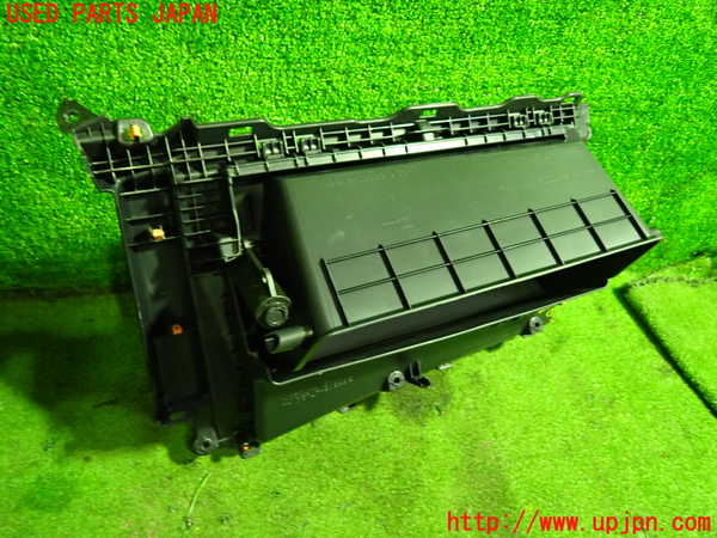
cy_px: 269
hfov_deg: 69.4
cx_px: 358
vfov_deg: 54.9
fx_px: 518
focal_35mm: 25
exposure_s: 1/30
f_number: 2
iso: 640
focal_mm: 4.5
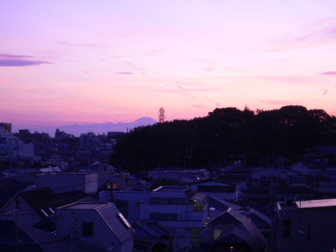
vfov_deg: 17.6
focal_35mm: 84
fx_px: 815
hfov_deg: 23.3
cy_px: 126
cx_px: 168
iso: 100
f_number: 4.6
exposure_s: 1/3.2
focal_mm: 14
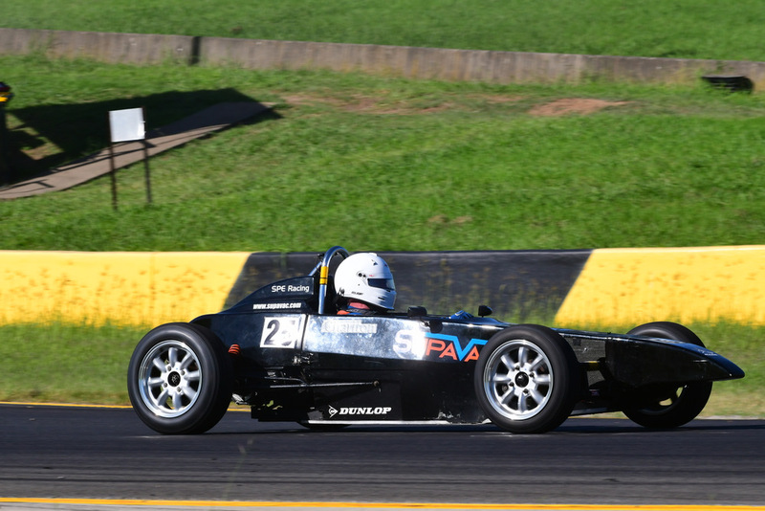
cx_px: 382
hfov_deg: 6.9
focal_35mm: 300
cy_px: 256
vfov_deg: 4.6
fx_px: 6377
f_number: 13
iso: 500
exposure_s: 1/640
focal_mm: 200
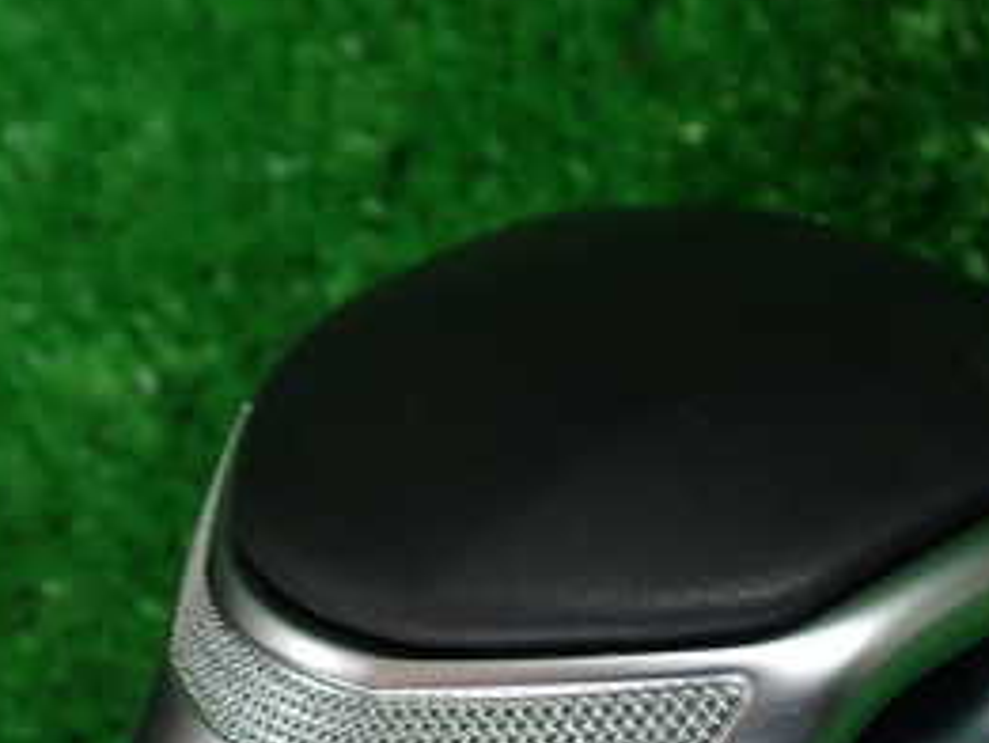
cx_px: 481
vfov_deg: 20.7
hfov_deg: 28.1
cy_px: 732
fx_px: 1972
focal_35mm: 69
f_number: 2.3
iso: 160
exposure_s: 1/60
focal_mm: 5.4
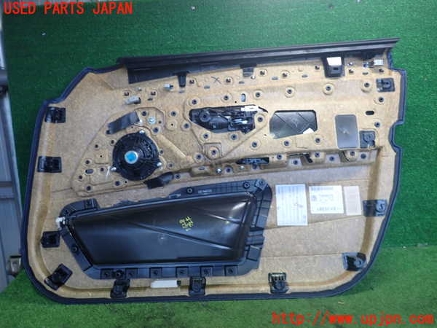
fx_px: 379
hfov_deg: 60.0
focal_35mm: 30
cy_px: 164
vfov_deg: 46.8
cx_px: 218
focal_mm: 5.4
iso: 200
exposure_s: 1/30
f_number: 2.3
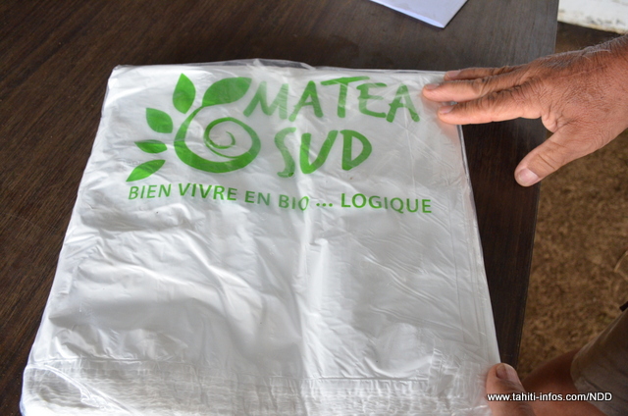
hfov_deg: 62.0
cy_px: 208
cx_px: 314
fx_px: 522
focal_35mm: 30
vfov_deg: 43.4
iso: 2500
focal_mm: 20
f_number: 6.3
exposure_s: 1/160
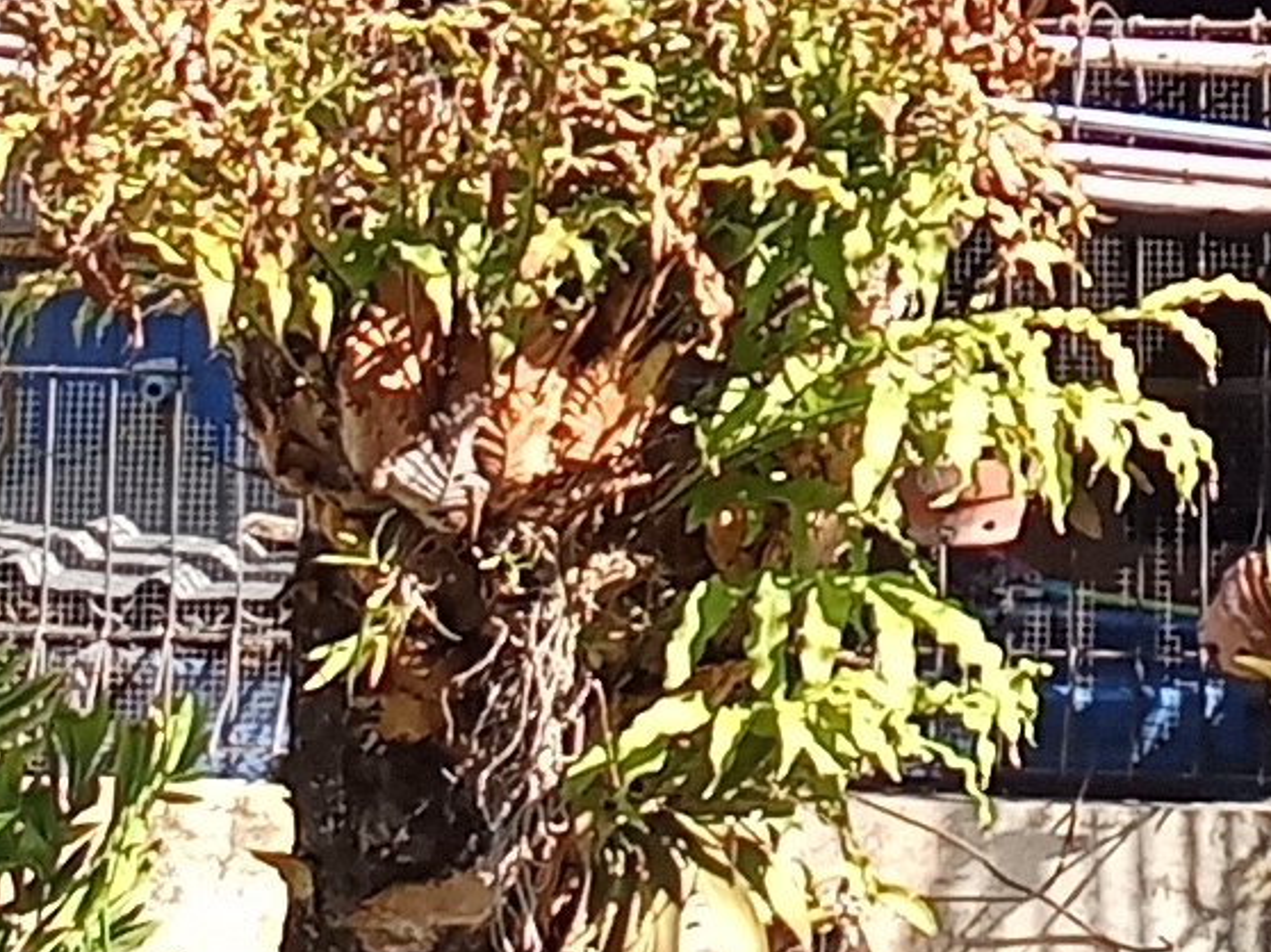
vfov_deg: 9.2
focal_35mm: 158
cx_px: 1264
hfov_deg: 12.4
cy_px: -458
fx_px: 5799
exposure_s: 1/409
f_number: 2
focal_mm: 2.79
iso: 103
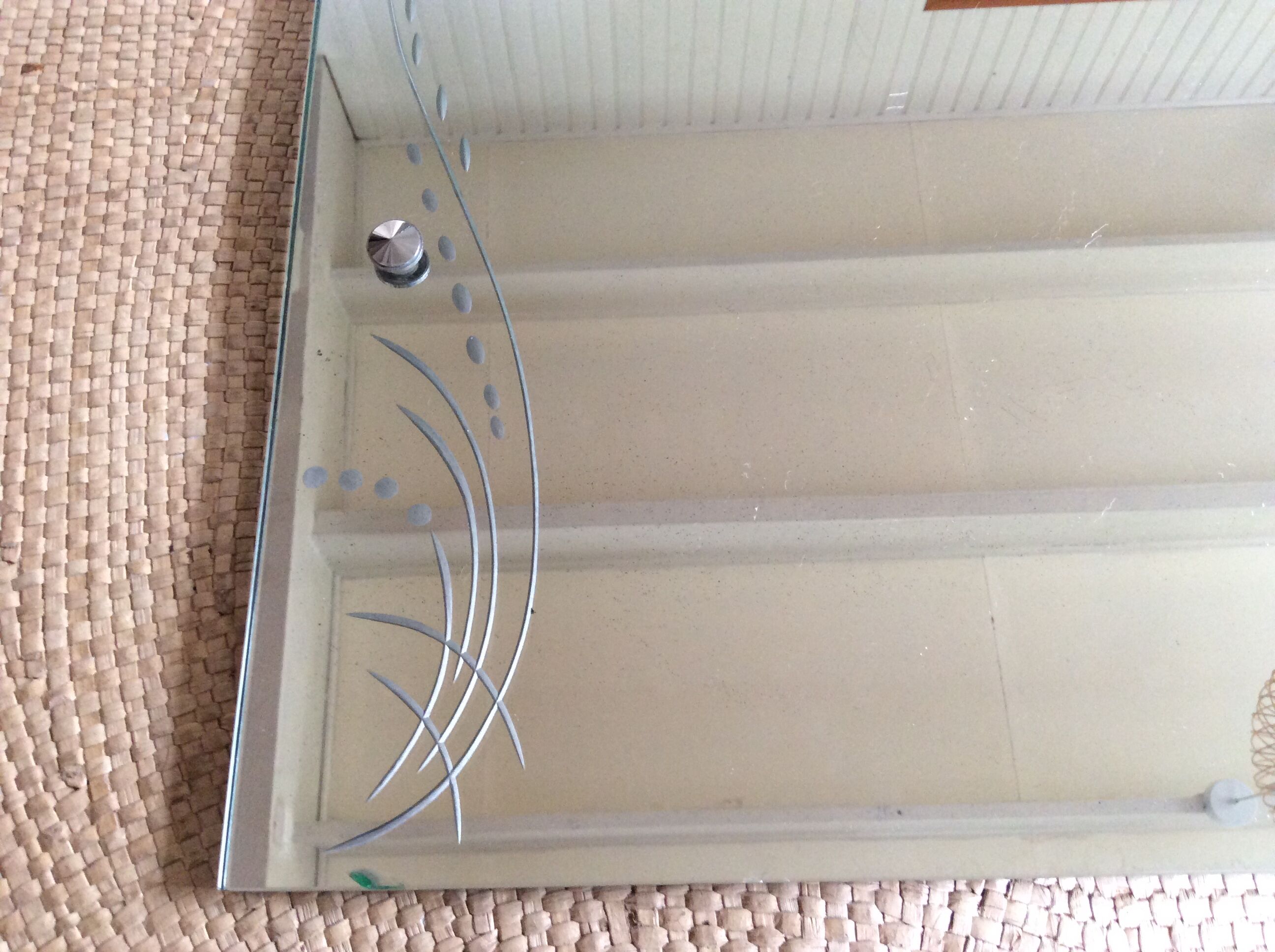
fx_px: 1177
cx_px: 638
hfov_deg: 56.9
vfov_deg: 44.1
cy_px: 476
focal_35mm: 32
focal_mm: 3.3
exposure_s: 1/25
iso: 125
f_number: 2.4
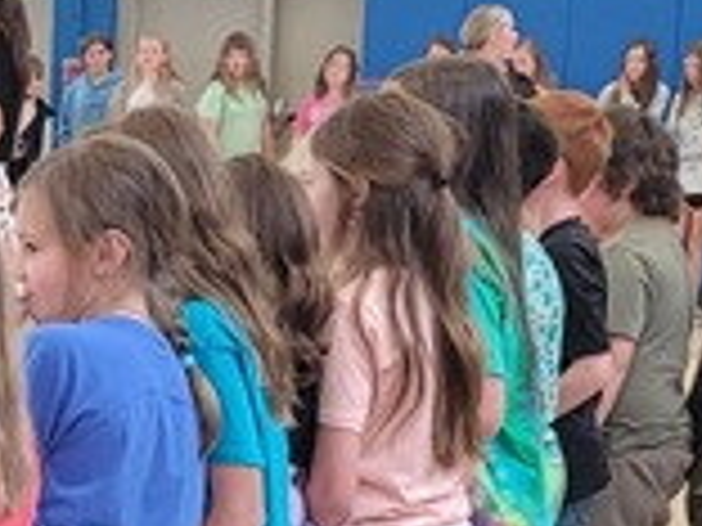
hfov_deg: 11.1
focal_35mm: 171
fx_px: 3468
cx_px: -374
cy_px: 1012
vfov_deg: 8.3
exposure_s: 1/120
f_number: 1.8
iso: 100
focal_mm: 5.4
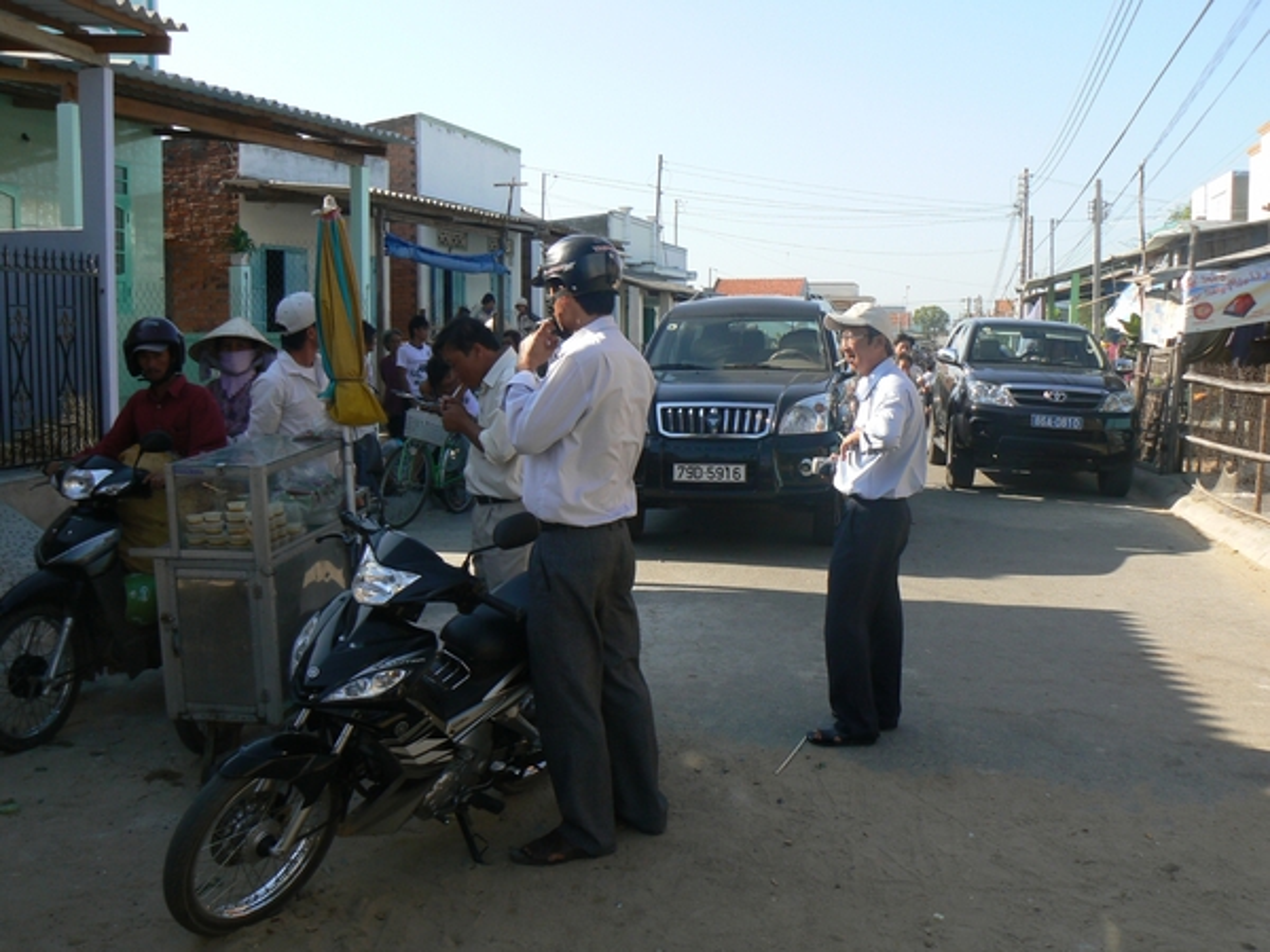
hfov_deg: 51.4
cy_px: 476
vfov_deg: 39.7
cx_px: 635
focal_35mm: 36
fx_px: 1321
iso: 80
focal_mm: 6
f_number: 5.6
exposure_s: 1/400
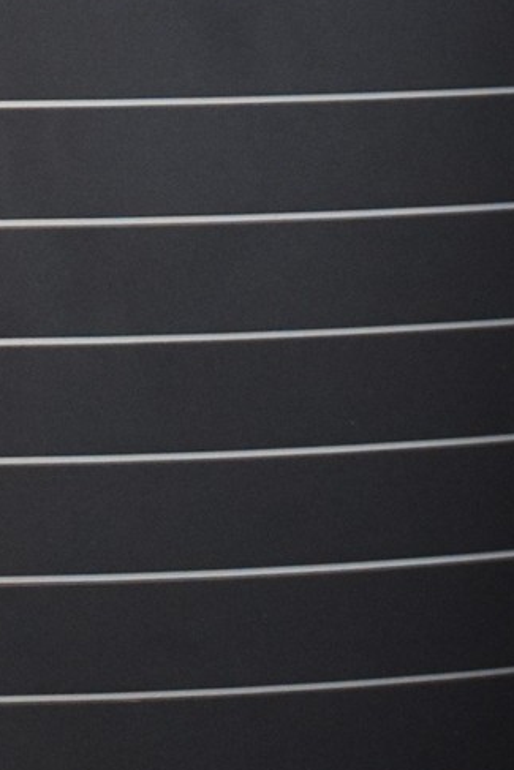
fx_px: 5488
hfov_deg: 5.3
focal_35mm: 256
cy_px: -285
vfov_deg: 7.9
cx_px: -351
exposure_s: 1/60
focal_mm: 35
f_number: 4.2
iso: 1000
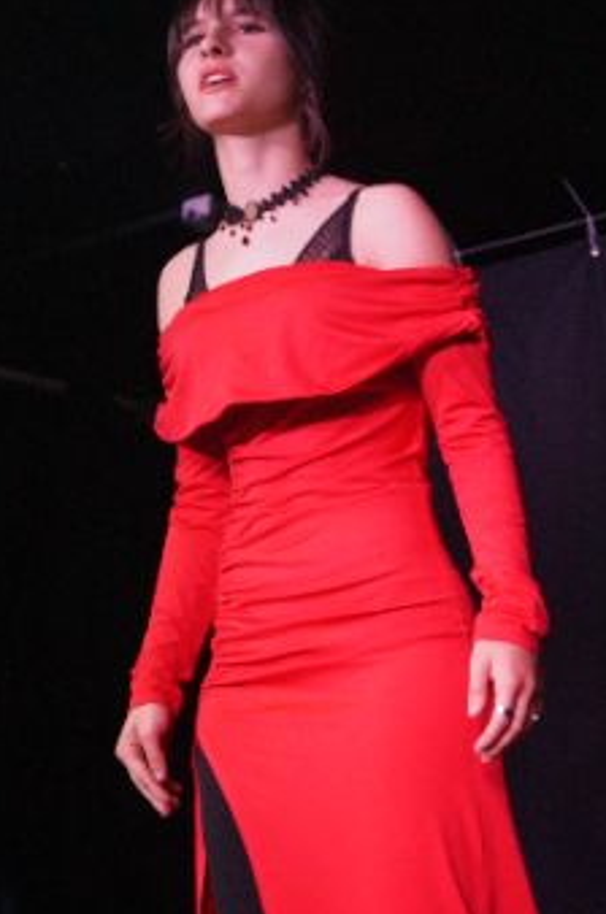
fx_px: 2028
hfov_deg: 17.0
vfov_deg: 25.4
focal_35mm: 80
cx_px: 350
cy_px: 411
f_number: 4.5
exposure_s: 1/125
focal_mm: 30
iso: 3200
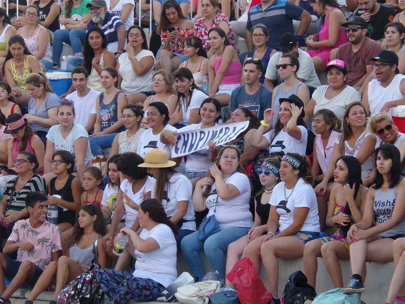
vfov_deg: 9.1
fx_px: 1919
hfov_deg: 12.0
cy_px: 152
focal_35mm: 164
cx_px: 202
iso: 192
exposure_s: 1/100
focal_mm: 29
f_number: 4.7
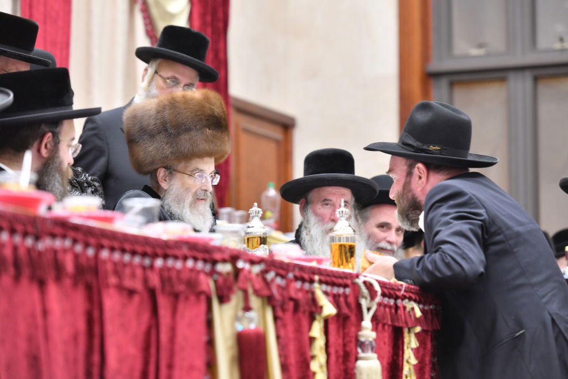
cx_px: 284
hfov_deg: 16.4
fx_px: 1972
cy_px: 190
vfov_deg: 11.0
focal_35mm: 125
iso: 1250
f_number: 4.5
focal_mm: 125
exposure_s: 1/125
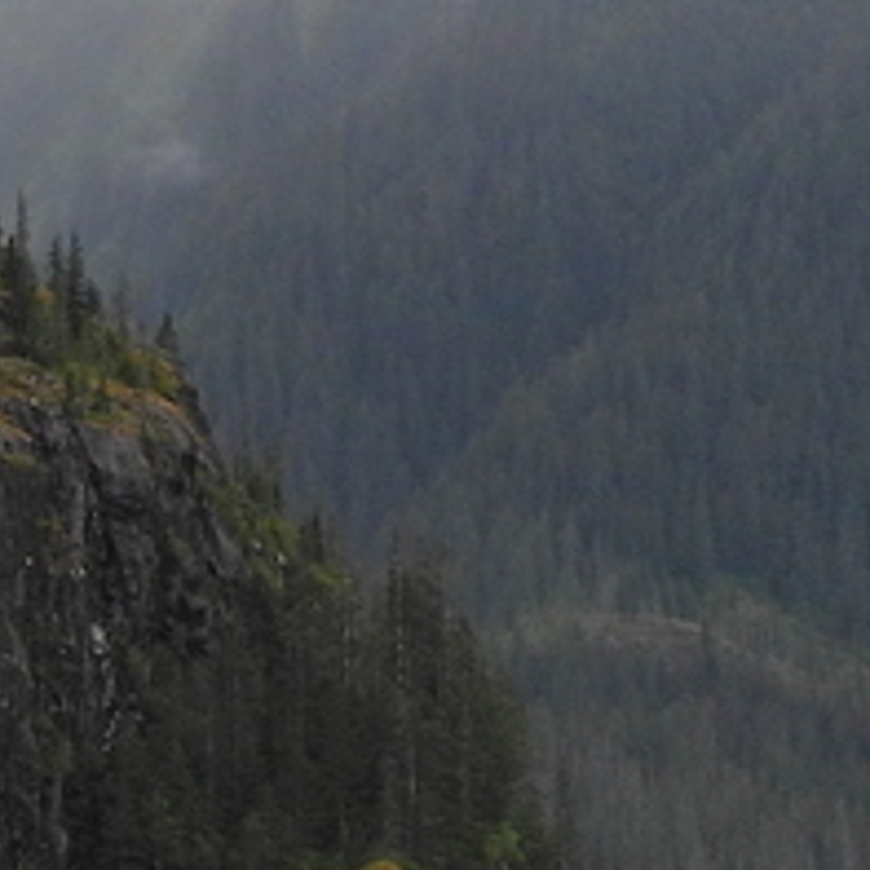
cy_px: 442
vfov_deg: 5.5
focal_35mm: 316
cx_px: 230
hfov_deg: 5.5
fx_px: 8985
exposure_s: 1/640
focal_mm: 9.8
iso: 100
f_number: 3.5
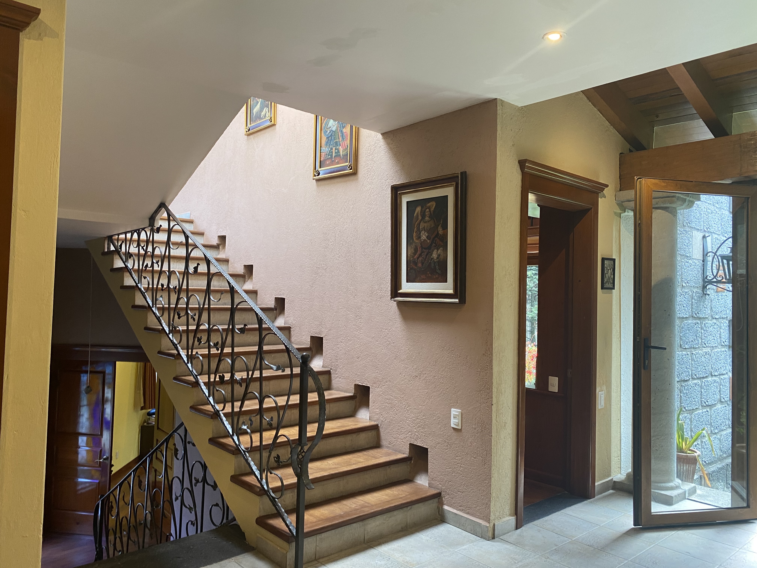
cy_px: 284
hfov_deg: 67.3
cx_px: 378
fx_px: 569
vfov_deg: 53.1
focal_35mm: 26
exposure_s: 1/60
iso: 80
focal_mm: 4.25
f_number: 1.8
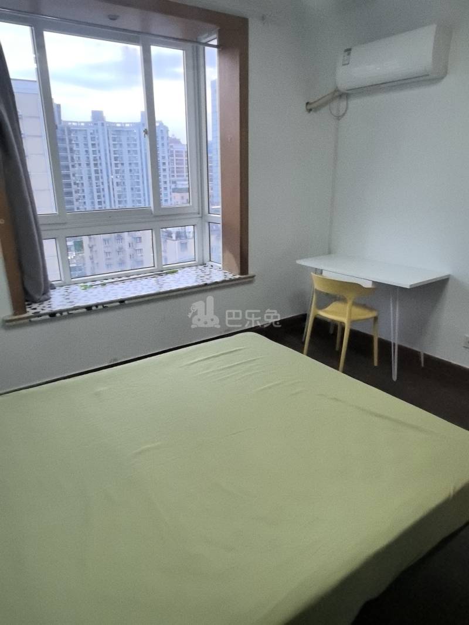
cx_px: 234
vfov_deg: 71.6
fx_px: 434
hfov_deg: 56.8
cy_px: 312
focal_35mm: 24
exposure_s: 1/50
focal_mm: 1.95
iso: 250
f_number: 2.2
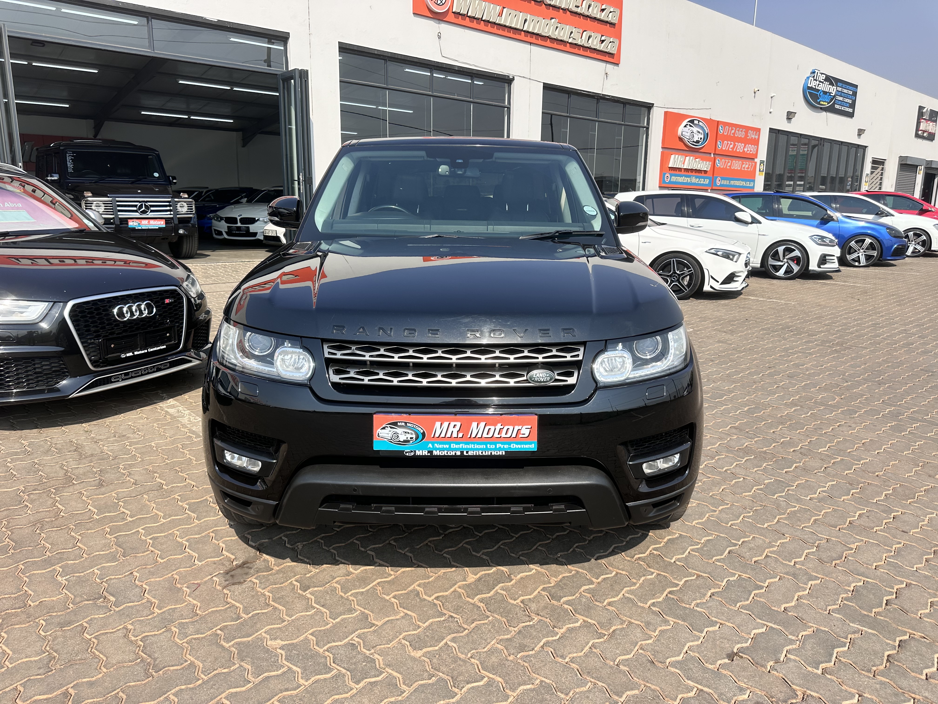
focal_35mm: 24
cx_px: 469
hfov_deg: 71.6
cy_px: 352
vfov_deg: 56.8
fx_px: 650
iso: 80
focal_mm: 6.86
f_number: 1.78
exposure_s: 1/2967
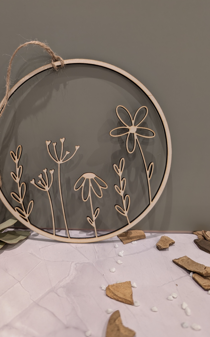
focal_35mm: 26
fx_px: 238
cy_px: 166
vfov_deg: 70.4
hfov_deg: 47.3
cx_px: 83
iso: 90
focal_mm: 6.9
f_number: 1.68
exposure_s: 1/25.6
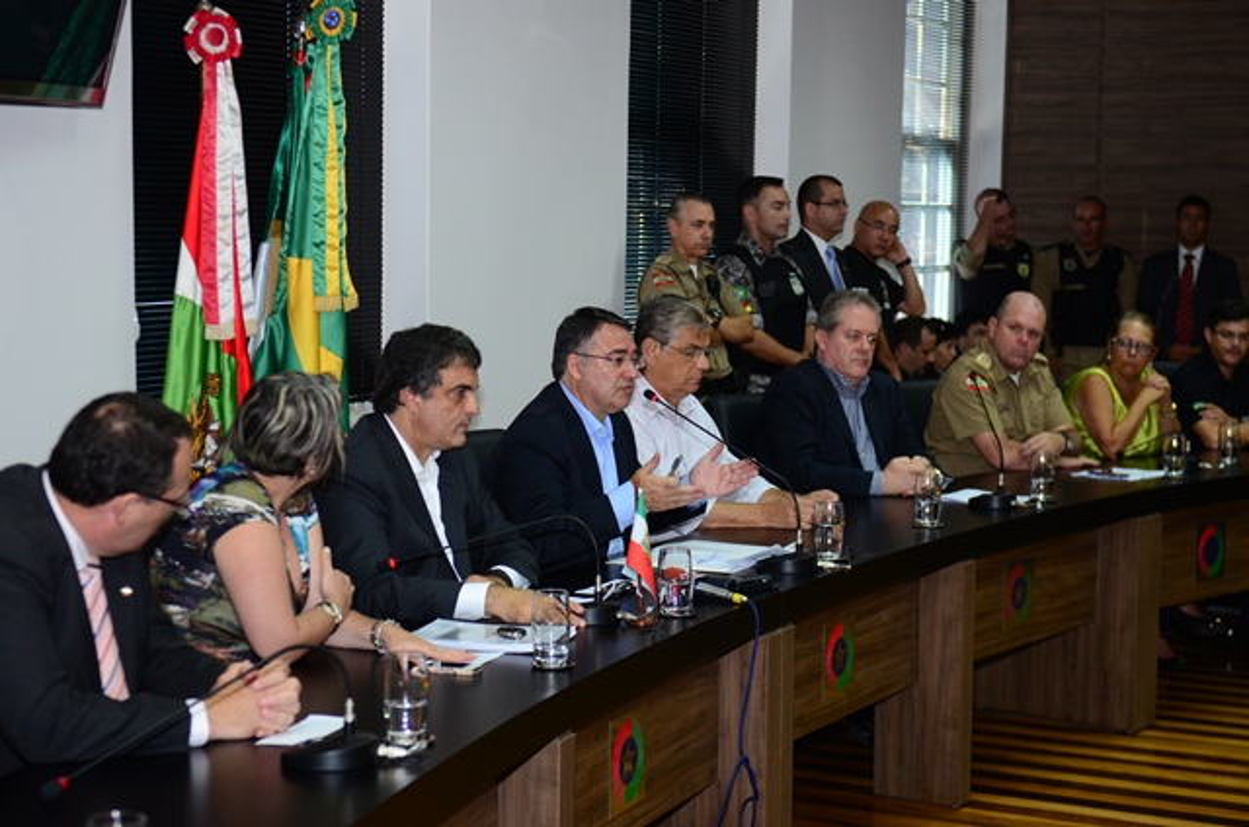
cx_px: 624
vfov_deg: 20.1
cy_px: 414
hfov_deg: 29.9
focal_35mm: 68
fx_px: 2337
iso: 1000
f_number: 2.8
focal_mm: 45
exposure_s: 1/160
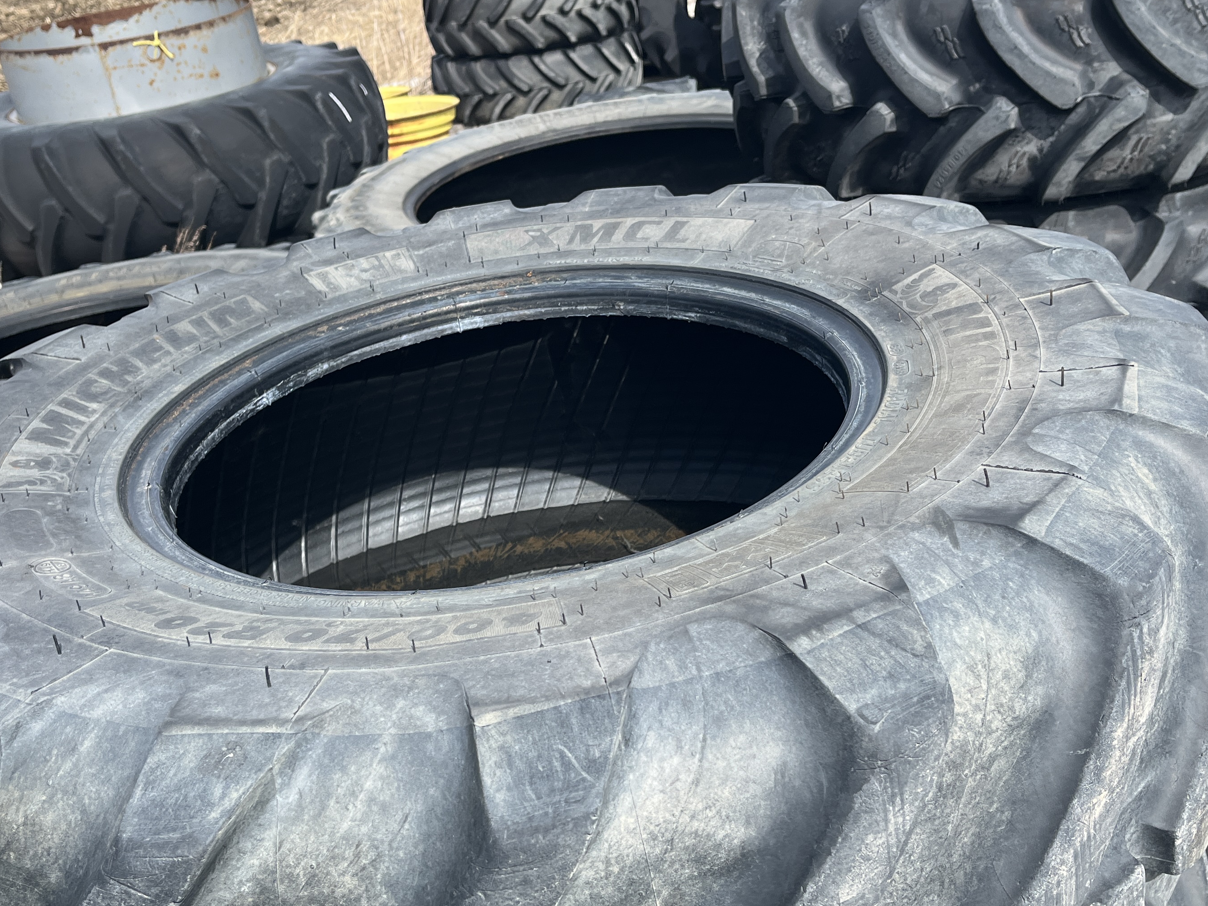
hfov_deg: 47.9
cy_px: 503
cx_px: 581
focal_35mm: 39
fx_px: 1361
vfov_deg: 36.8
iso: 50
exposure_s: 1/2062
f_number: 1.6
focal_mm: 5.1
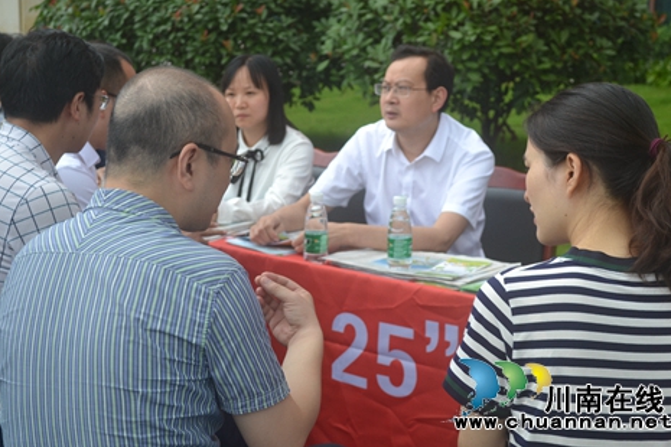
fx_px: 1323
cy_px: 211
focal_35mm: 71
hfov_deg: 28.5
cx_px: 332
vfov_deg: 19.2
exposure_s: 1/160
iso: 100
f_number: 6.3
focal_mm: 44
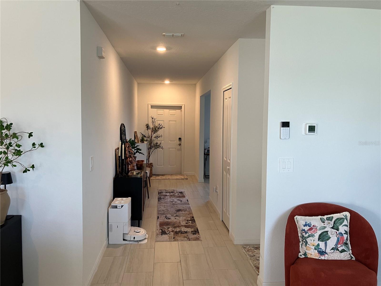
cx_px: 190
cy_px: 143
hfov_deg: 63.4
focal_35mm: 28
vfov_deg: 49.7
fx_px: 308
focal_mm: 3.99
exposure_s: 1/60
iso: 50
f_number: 1.8
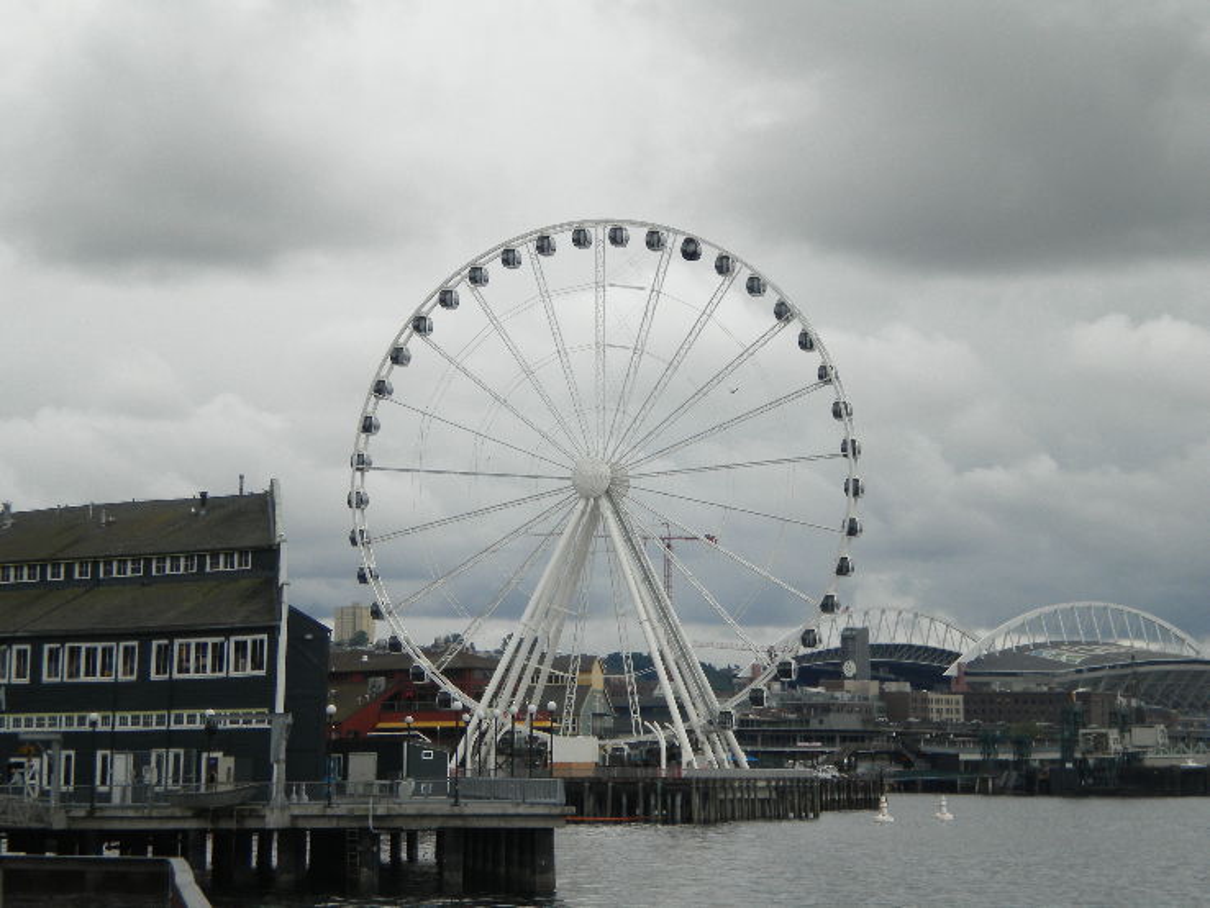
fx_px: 3671
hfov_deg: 18.7
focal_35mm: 105
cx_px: 605
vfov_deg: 14.1
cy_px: 454
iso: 100
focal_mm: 18.9
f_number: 5.9
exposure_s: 1/498
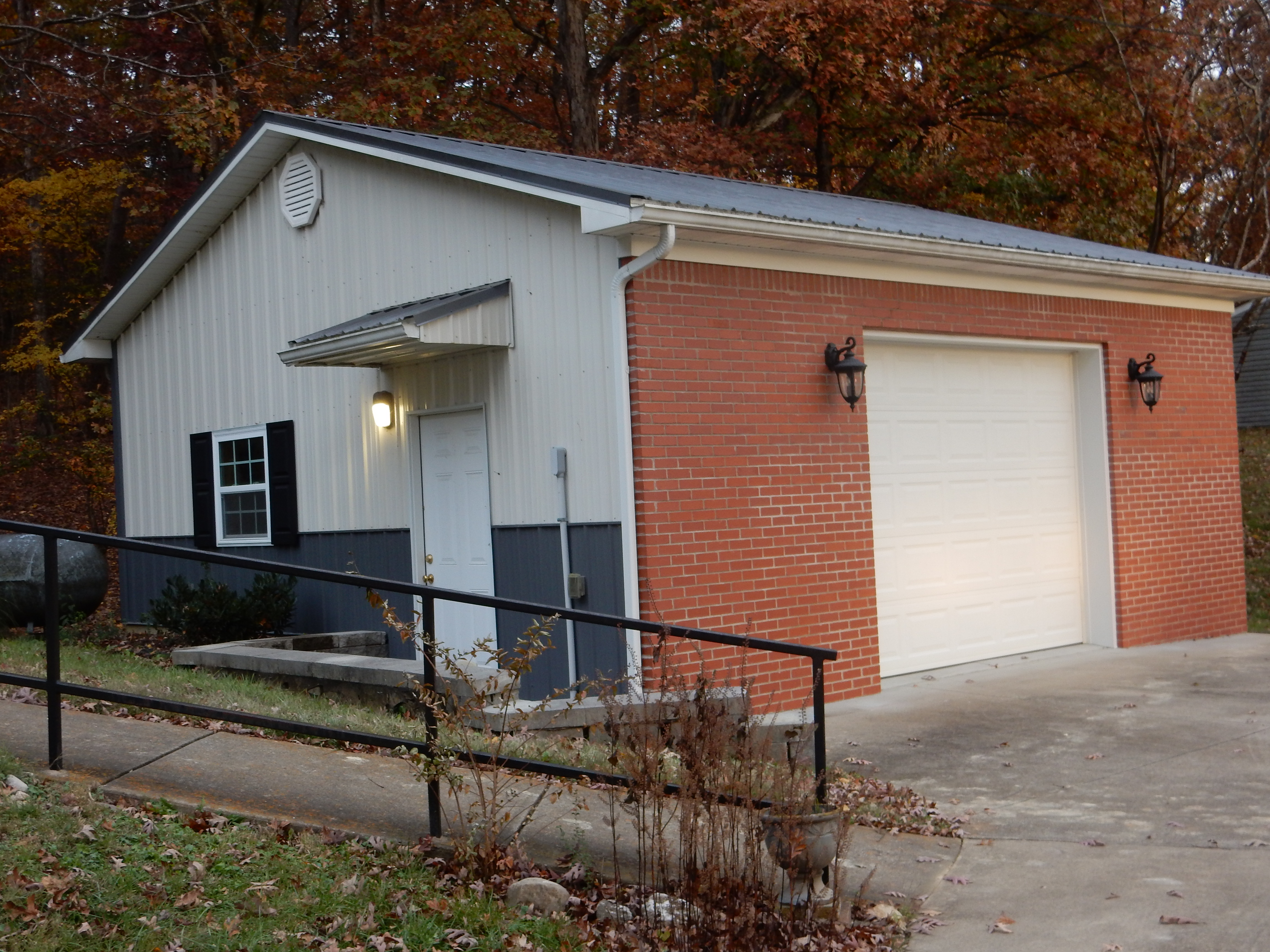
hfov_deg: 43.9
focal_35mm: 43
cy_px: 476
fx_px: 1578
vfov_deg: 33.6
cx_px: 635
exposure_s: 1/30
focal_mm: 7.6
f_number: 4.2
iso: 125
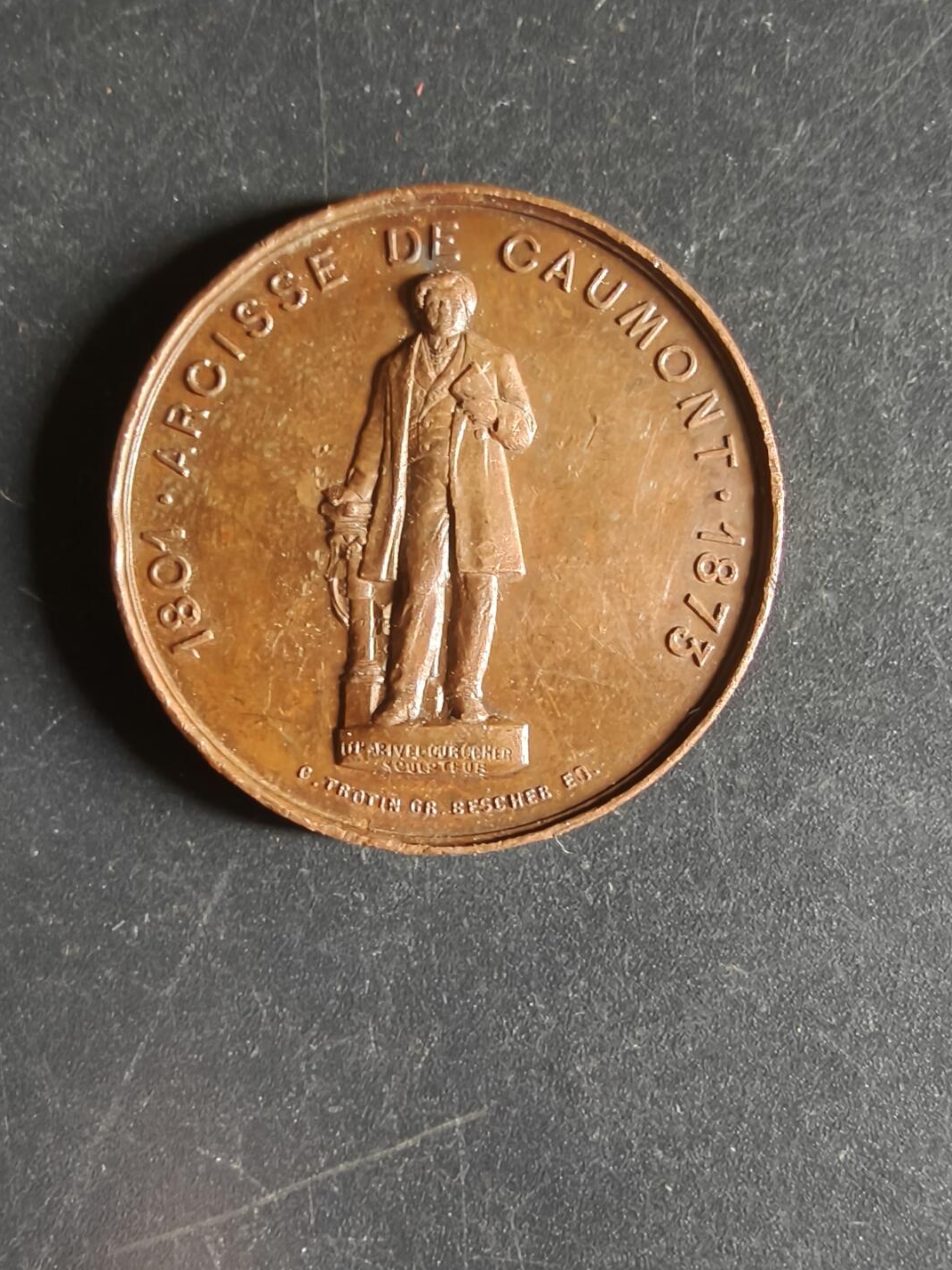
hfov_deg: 48.2
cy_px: 652
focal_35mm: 29
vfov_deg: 61.7
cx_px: 481
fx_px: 1063
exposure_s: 1/33.3
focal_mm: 2.32
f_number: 2
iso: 1250
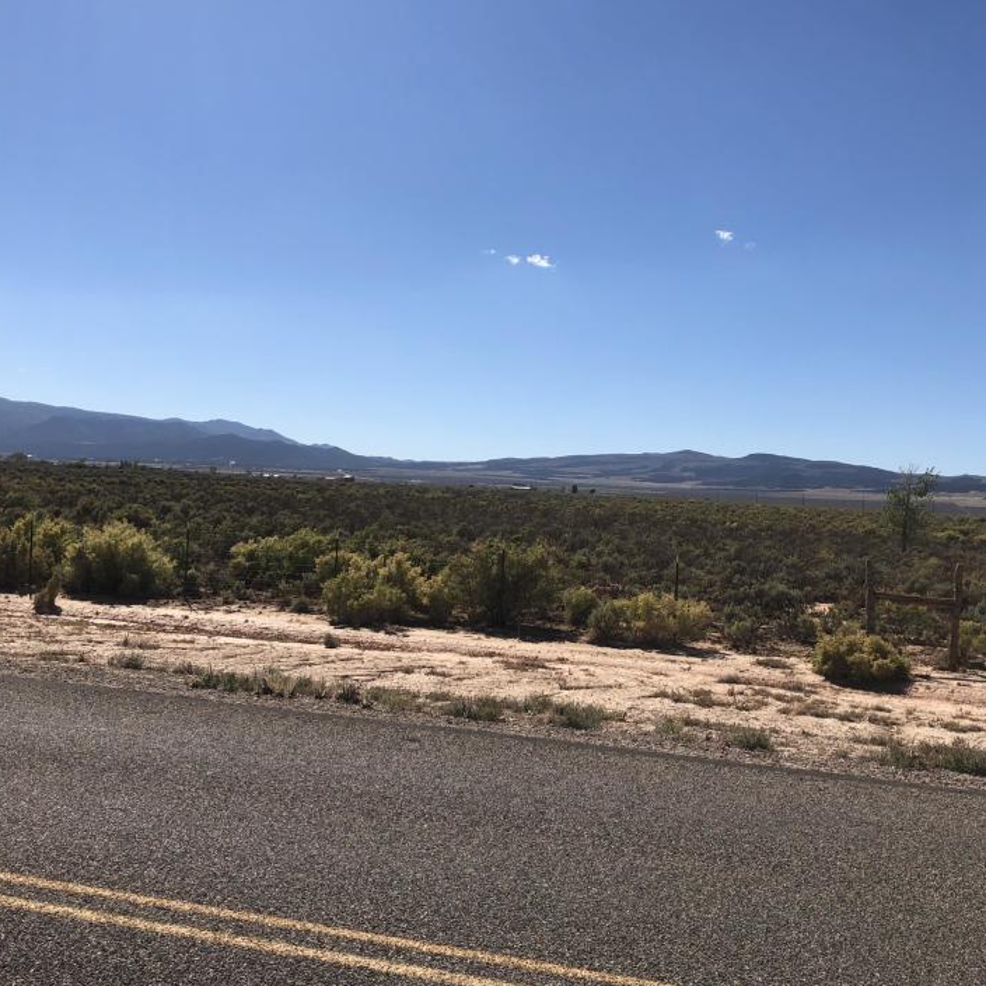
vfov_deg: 46.0
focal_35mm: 36
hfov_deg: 45.9
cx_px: 567
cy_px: 468
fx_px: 1160
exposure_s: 1/3472
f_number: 1.8
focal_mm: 4
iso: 20
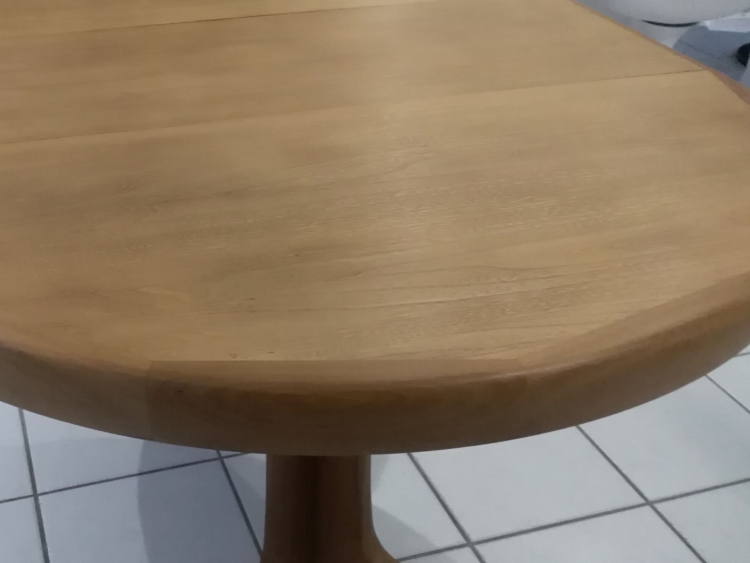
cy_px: 399
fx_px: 932
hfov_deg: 43.3
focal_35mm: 43
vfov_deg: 33.1
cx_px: 262
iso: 889
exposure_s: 1/25
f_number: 2
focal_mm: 3.54
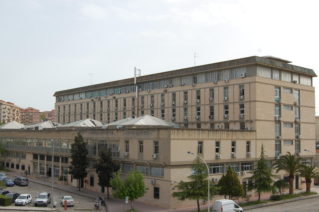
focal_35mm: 44
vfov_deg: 30.4
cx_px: 136
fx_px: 390
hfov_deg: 44.4
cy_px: 113
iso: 200
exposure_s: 1/320
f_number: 9
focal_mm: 24
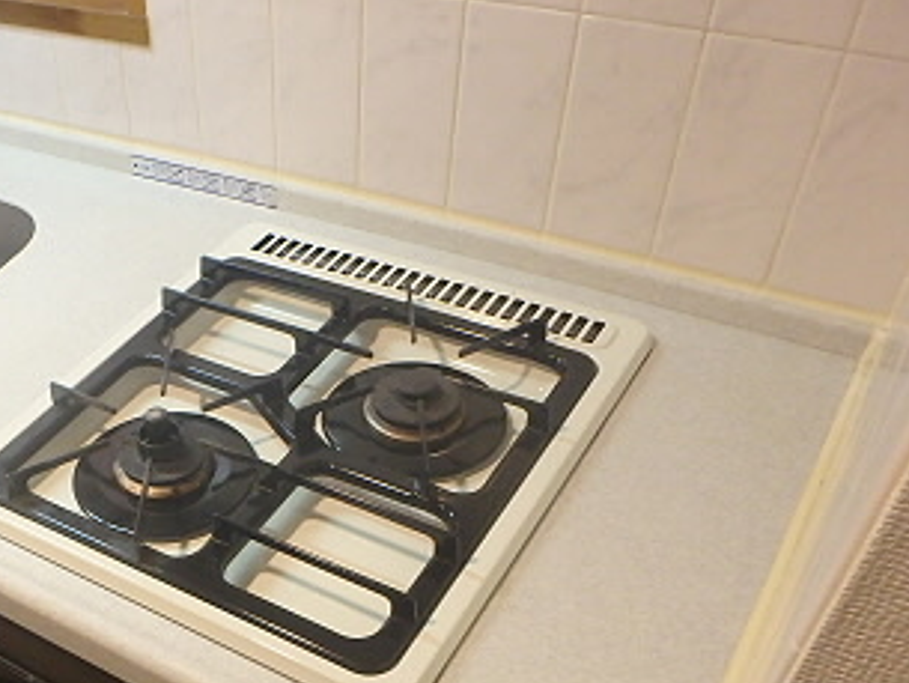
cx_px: 164
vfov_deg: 36.0
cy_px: 585
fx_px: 998
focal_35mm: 38
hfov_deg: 46.1
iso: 640
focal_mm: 3.7
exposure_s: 1/30
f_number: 3.5
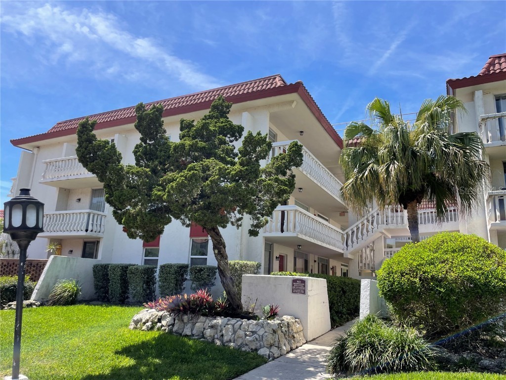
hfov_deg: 67.3
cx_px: 253
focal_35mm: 26
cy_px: 190
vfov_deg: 53.1
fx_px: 380
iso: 32
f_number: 1.6
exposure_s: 1/1335
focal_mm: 4.2
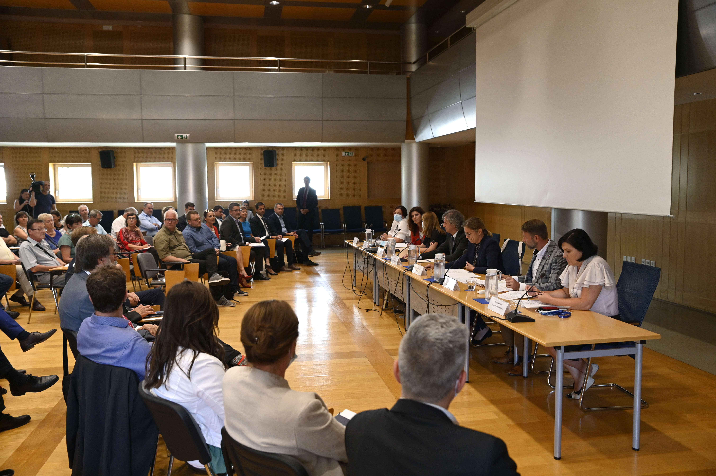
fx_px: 616
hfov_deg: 60.3
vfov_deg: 42.3
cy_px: 238
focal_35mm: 31
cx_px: 358
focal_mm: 31
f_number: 3.5
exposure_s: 1/200
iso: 2000
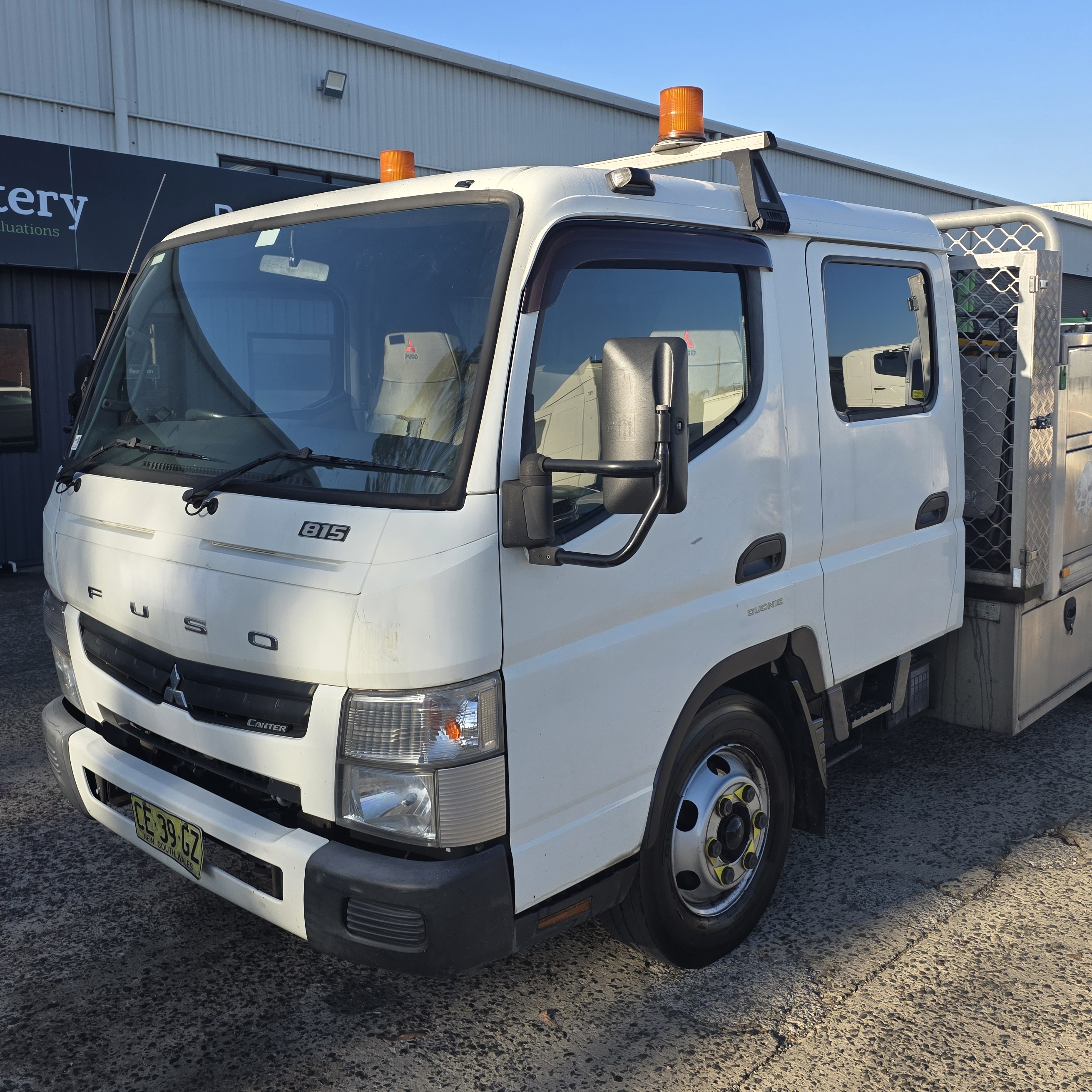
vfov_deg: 52.5
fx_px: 1106
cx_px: 566
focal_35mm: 31
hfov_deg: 52.5
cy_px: 512
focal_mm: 6.3
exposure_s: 1/2476
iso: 80
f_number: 1.7
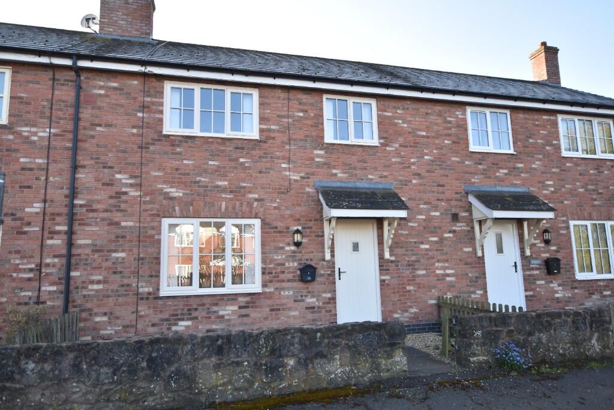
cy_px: 205
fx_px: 409
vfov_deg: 53.1
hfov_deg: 73.7
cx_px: 307
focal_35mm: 24
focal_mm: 16
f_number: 3.5
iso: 100
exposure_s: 1/160
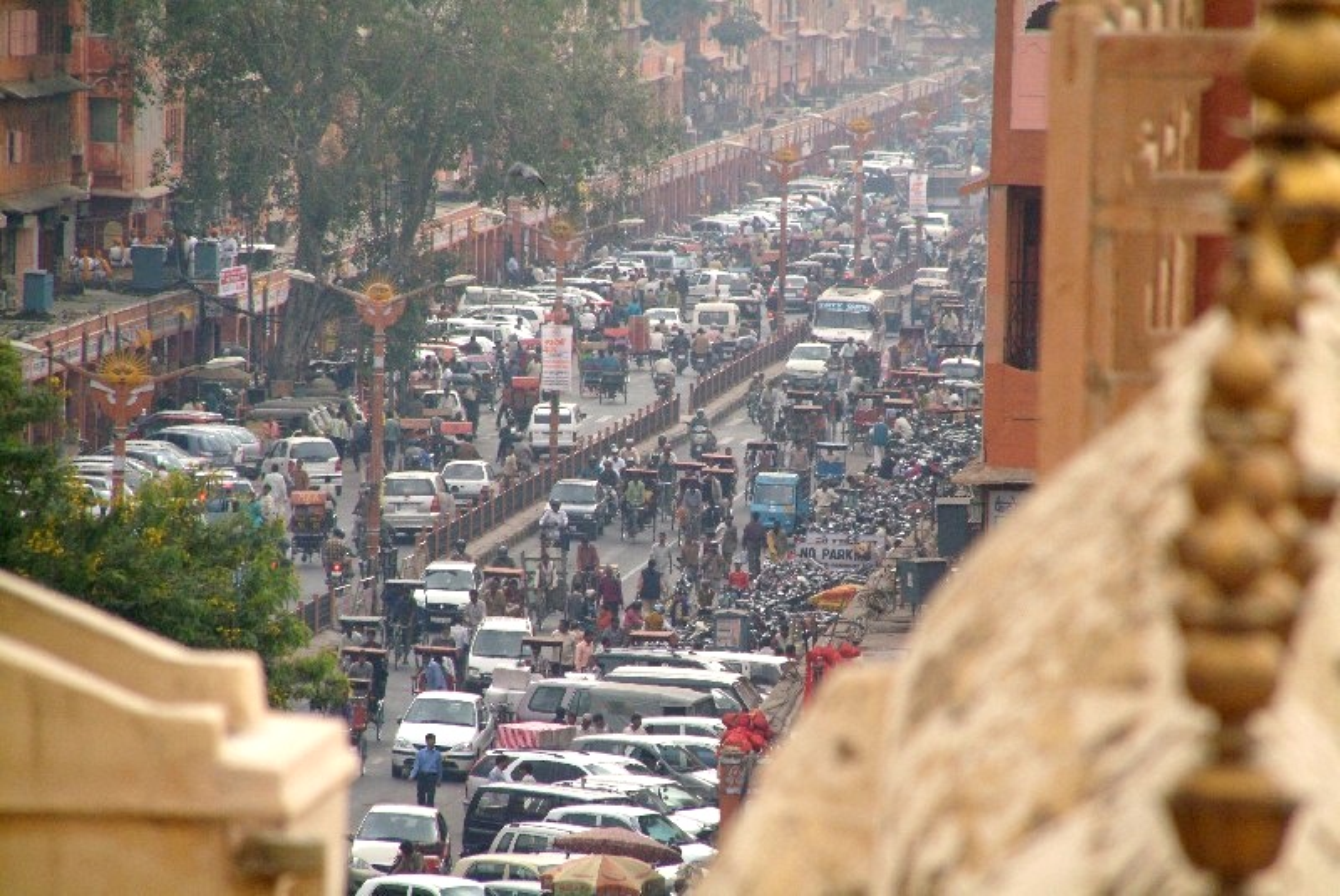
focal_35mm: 300
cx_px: 670
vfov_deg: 4.6
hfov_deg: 6.9
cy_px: 448
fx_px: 11177
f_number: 8
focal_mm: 200
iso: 1600
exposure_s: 1/1000
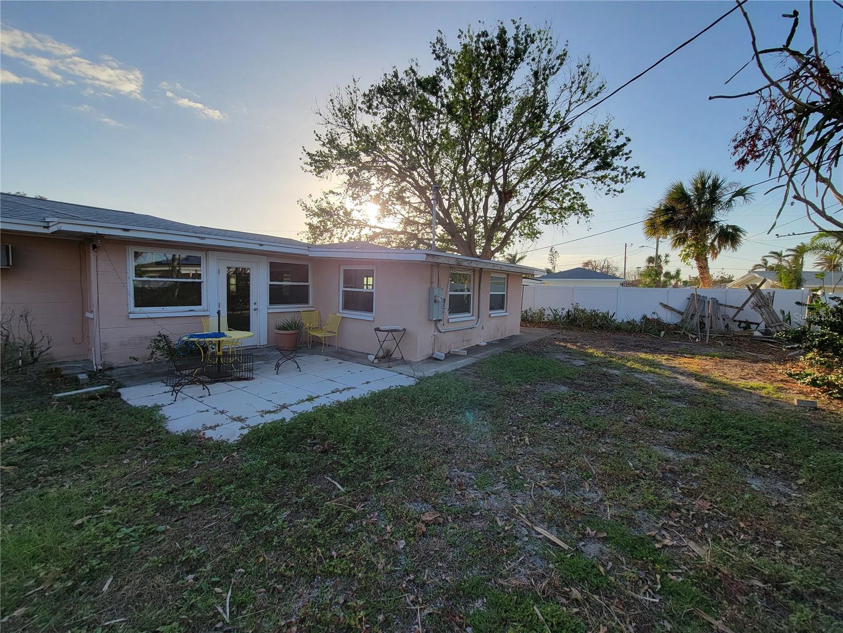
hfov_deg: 106.2
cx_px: 422
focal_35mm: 13
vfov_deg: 89.9
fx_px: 317
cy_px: 316
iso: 50
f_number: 2.2
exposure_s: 1/744
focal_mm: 2.2
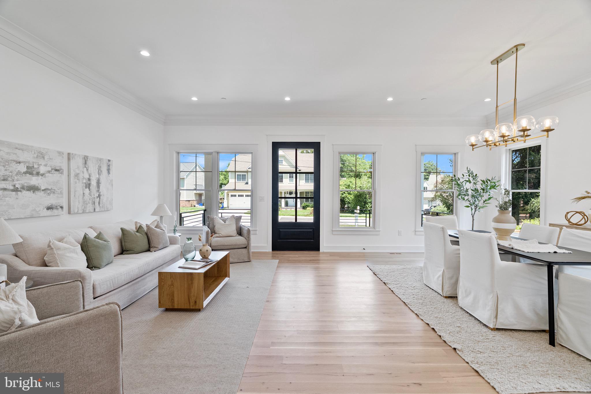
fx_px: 263
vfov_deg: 73.8
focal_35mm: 16
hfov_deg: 96.7
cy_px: 197
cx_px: 296
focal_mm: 16
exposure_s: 1/3
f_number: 8
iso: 200
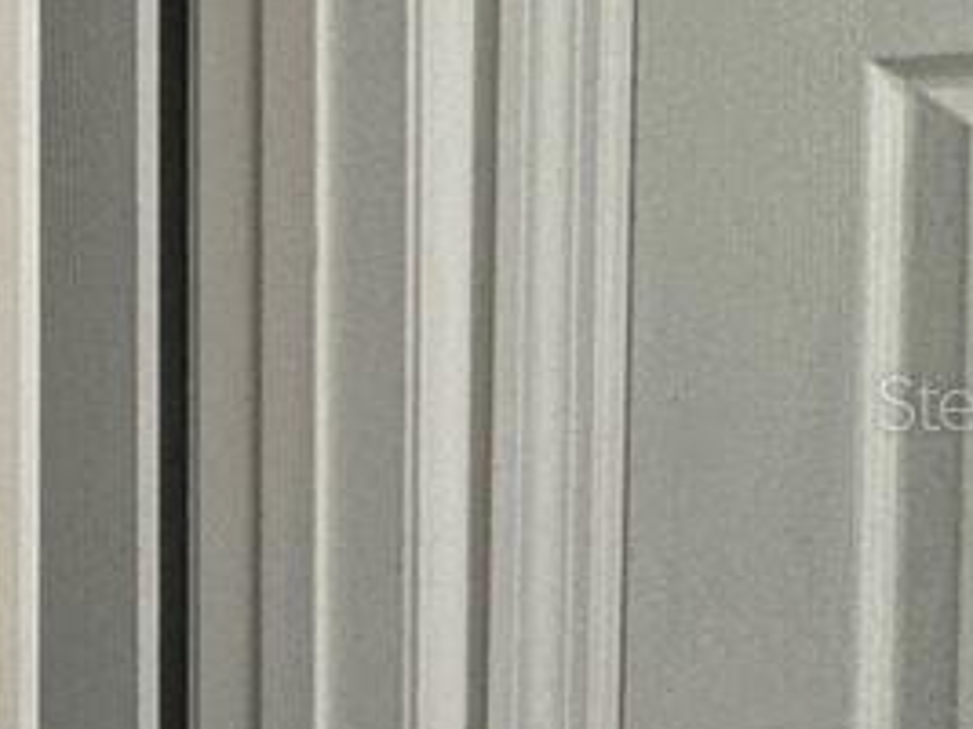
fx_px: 2360
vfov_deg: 17.6
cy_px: 401
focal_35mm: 84
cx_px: -1695
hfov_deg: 12.8
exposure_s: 1/120
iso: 160
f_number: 2.2
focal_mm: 2.22
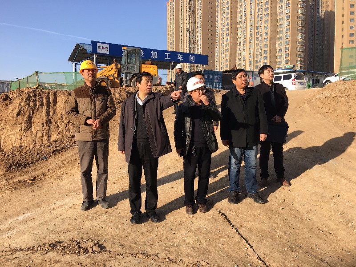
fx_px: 298
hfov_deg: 61.7
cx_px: 178
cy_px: 134
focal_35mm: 29
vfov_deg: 48.2
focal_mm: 4.15
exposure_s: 1/827
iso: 25
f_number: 2.2
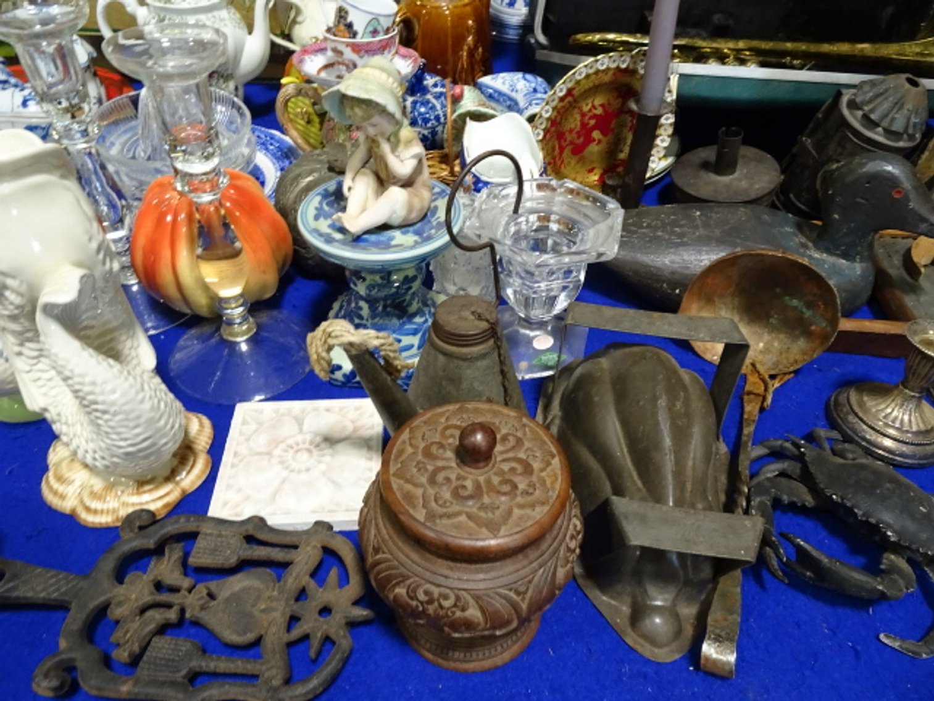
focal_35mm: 24
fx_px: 648
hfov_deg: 71.6
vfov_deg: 56.8
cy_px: 350
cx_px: 467
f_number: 3.5
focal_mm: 4.1
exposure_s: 1/30
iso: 500
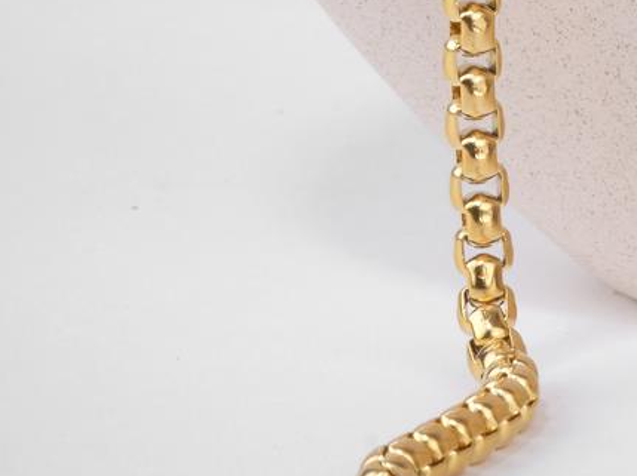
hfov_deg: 6.7
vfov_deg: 5.0
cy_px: -363
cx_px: 426
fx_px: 5406
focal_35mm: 294
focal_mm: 60.8
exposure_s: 1/200
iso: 400
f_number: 22
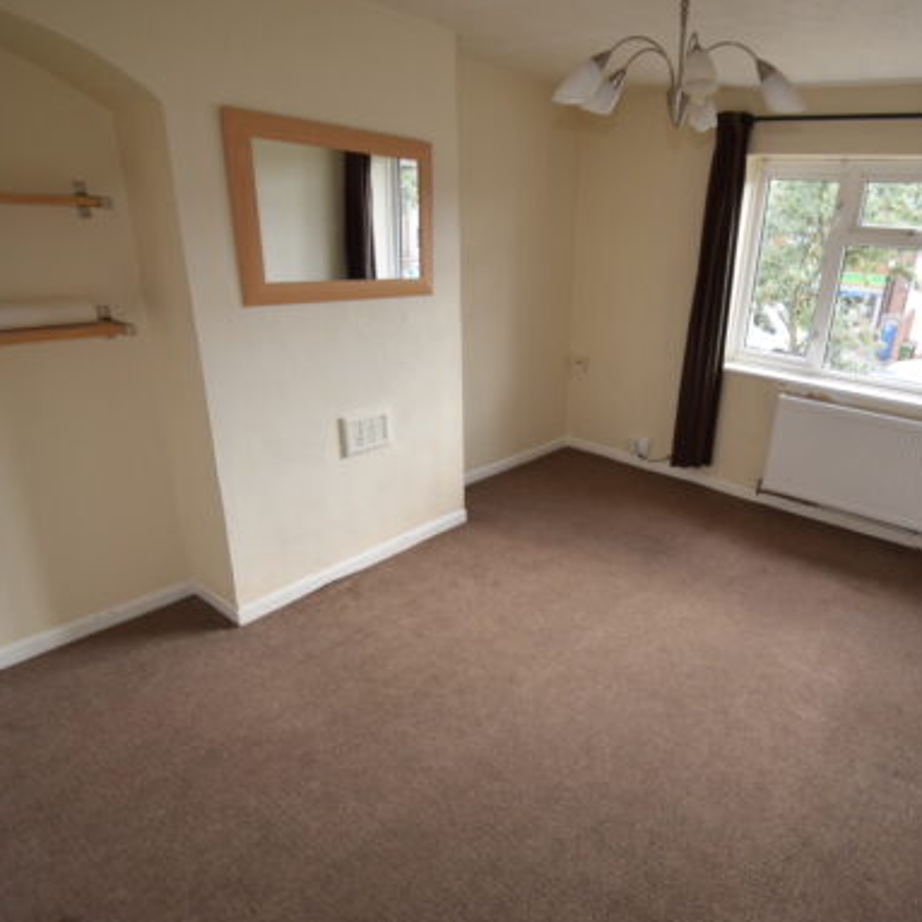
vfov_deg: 74.8
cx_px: 580
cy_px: 459
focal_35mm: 20
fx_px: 603
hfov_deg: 73.5
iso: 500
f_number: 5.6
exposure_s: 1/125
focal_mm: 10
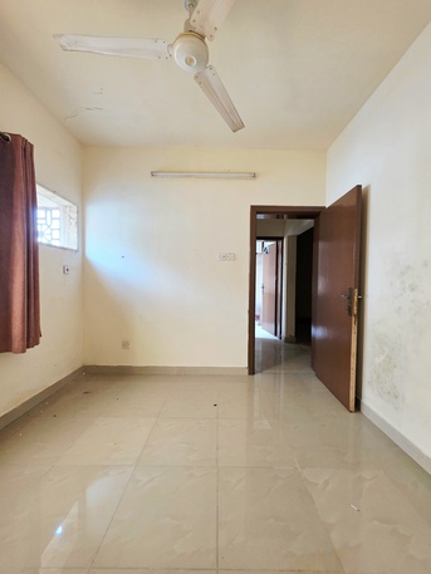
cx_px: 216
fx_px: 216
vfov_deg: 106.2
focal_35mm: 13
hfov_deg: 89.9
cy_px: 287
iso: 250
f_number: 1.9
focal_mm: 2.2
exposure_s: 1/101
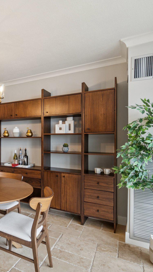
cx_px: -15
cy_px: 137
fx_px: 173
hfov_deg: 39.1
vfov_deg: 76.3
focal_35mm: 24
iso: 200
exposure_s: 1/15
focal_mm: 10
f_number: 7.1
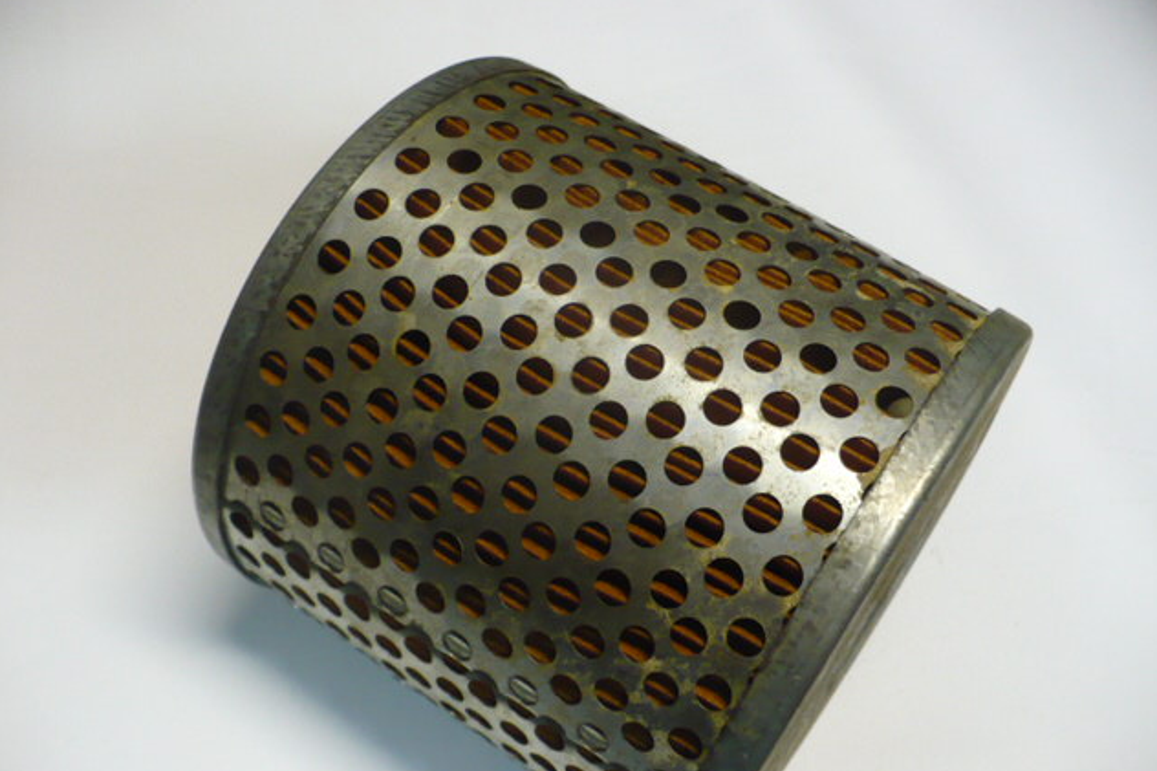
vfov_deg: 34.1
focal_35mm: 39
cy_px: 432
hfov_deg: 49.6
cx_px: 582
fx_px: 1253
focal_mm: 6.1
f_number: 2.8
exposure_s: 1/15
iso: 200
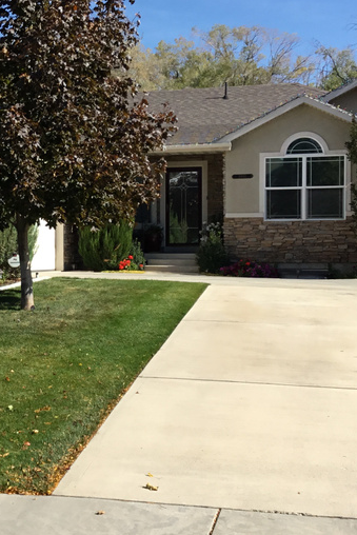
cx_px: 43
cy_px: 251
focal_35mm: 65
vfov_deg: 30.9
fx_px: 966
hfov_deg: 20.6
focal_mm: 3.3
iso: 25
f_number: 2.4
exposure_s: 1/1131
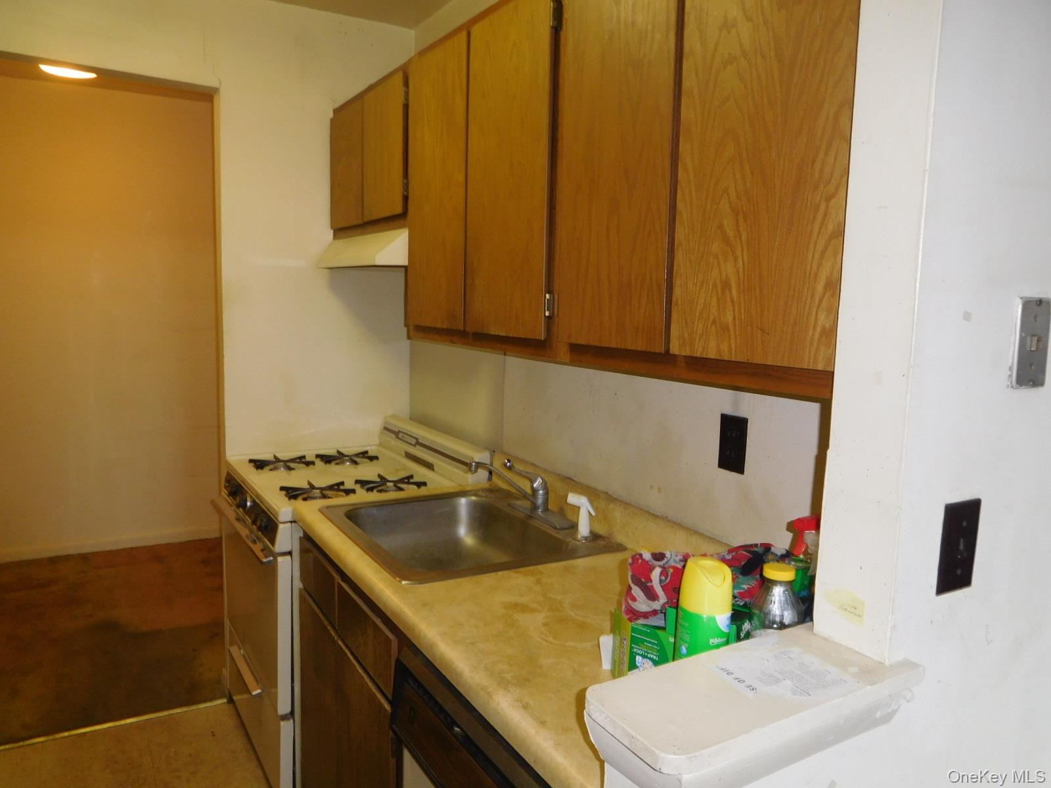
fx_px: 759
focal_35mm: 25
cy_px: 394
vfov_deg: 54.9
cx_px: 526
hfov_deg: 69.4
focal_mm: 4.5
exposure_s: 1/30
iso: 200
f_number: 3.4
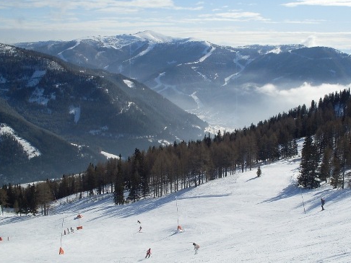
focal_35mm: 50
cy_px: 136
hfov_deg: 38.0
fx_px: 507
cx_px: 212
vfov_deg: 29.1
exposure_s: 1/350
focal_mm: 6.3
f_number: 8.4
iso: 80
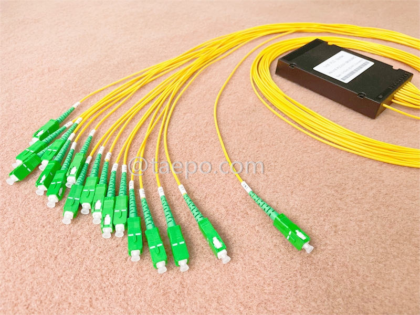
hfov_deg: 67.3
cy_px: 158
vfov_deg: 53.1
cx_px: 210
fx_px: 315
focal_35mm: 26
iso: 32
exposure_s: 1/279
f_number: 1.6
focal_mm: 4.2
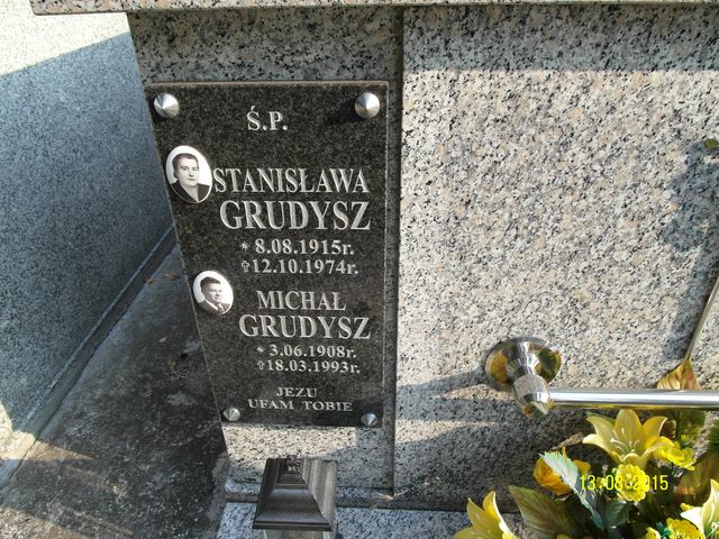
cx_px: 360
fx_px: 623
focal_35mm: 30
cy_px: 270
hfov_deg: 60.0
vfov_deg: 46.8
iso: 80
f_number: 3.9
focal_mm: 6.5
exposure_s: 1/125
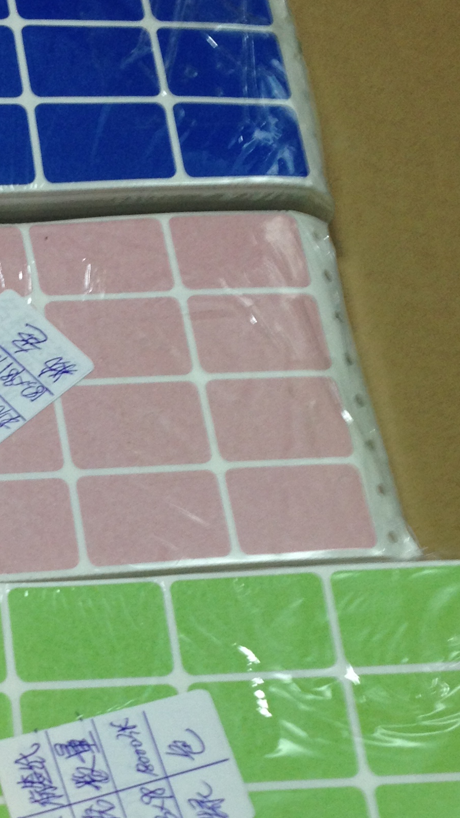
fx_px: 1691
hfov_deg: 15.3
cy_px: 547
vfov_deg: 27.0
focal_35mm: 78
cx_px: 27
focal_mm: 4.28
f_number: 2.4
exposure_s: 1/20
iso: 80
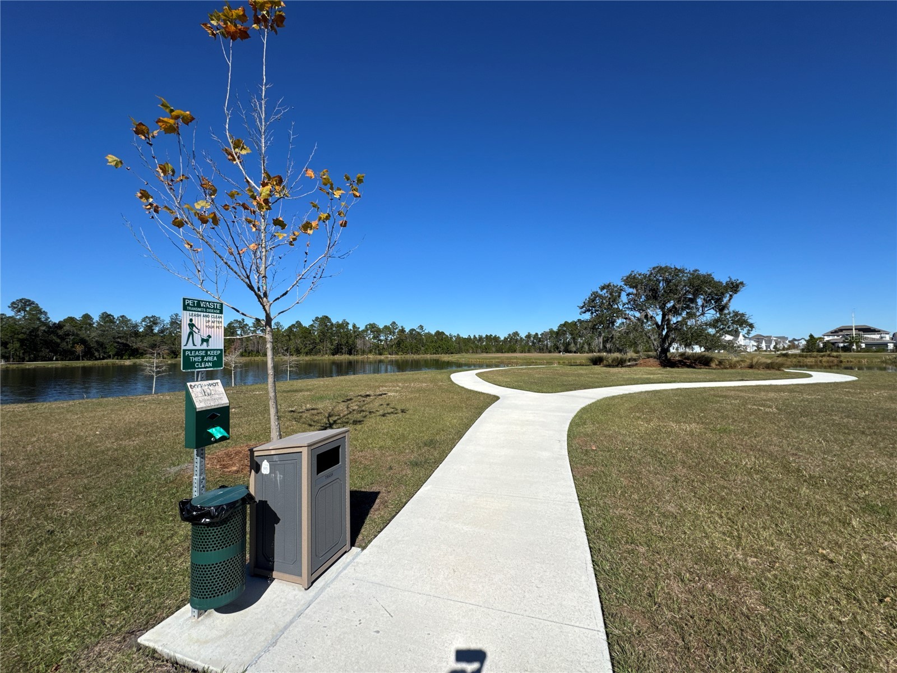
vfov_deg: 85.7
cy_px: 336
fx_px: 363
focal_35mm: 14
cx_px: 448
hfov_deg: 102.1
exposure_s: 1/3390
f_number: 2.2
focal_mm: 2.22
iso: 50
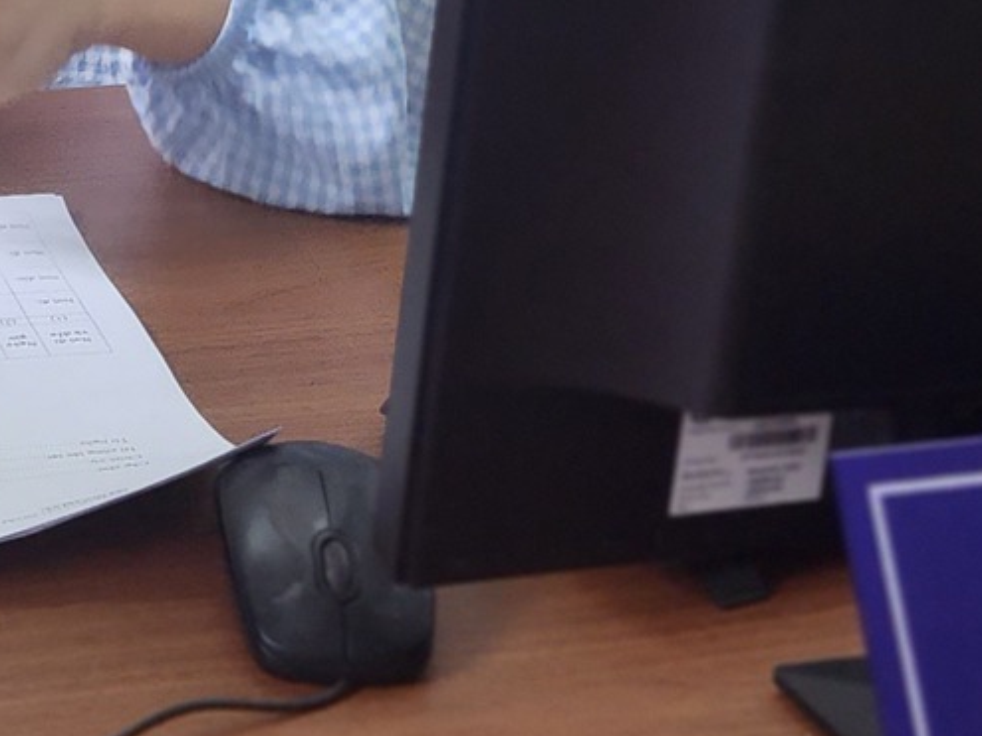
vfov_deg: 11.4
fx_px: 3375
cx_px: -165
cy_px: -655
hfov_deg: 16.0
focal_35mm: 119
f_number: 1.8
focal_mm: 6.4
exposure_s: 1/100
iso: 250
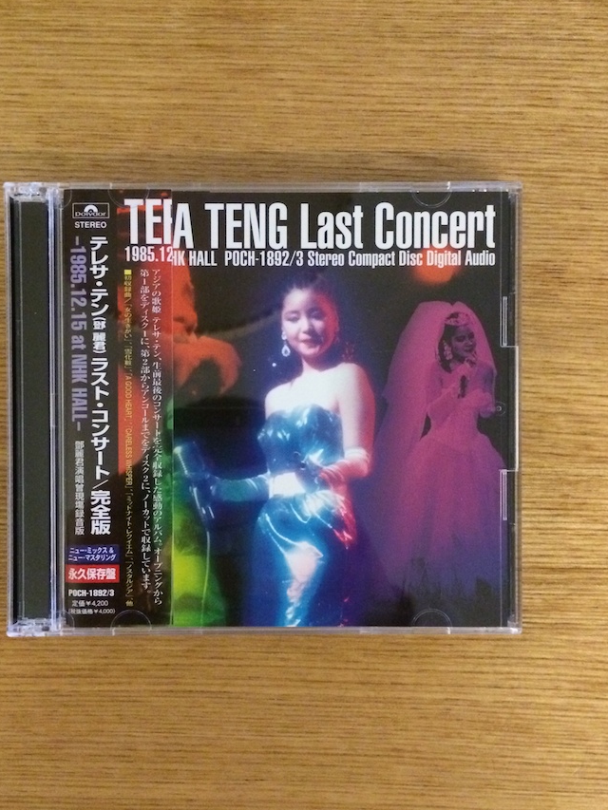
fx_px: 843
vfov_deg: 51.3
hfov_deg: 39.6
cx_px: 268
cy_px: 429
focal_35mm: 36
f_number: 2.2
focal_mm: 4.12
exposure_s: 1/17
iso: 800
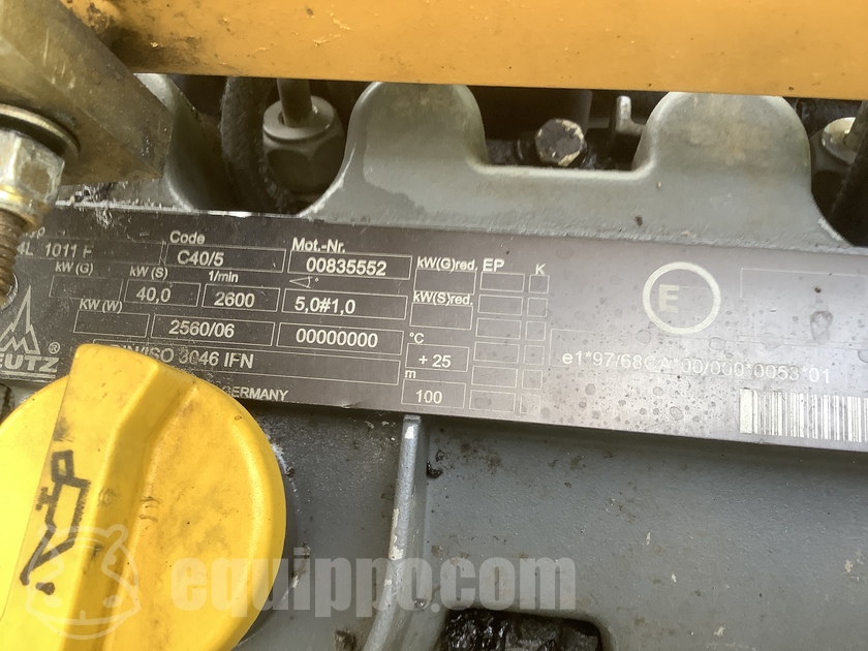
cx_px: 434
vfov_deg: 45.4
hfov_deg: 58.4
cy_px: 326
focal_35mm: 31
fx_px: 777
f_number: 2.4
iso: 80
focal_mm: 3.3
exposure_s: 1/100
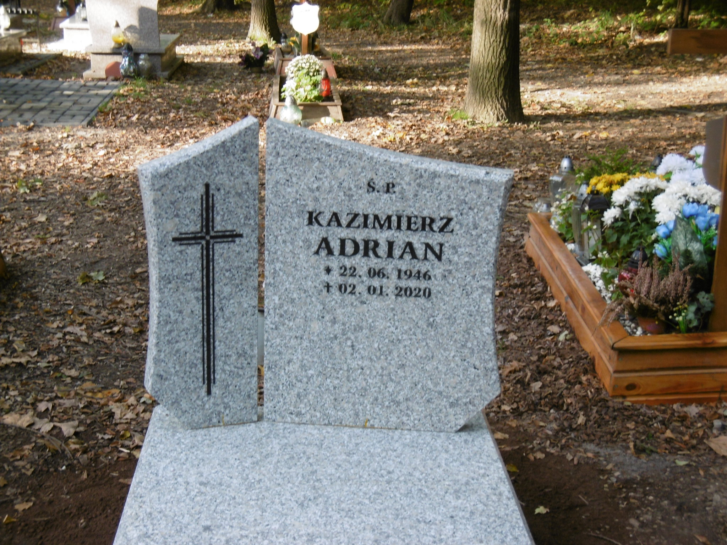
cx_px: 364
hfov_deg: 32.7
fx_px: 1239
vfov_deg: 24.8
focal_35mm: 59
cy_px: 272
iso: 100
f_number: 4.2
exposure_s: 1/60
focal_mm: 10.5
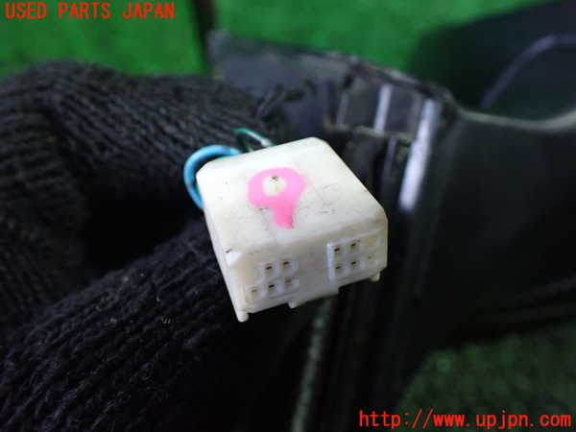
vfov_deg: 46.8
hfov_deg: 60.0
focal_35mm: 30
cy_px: 216
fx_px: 499
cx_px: 288
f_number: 2.3
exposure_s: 1/30
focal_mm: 5.4
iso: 1000
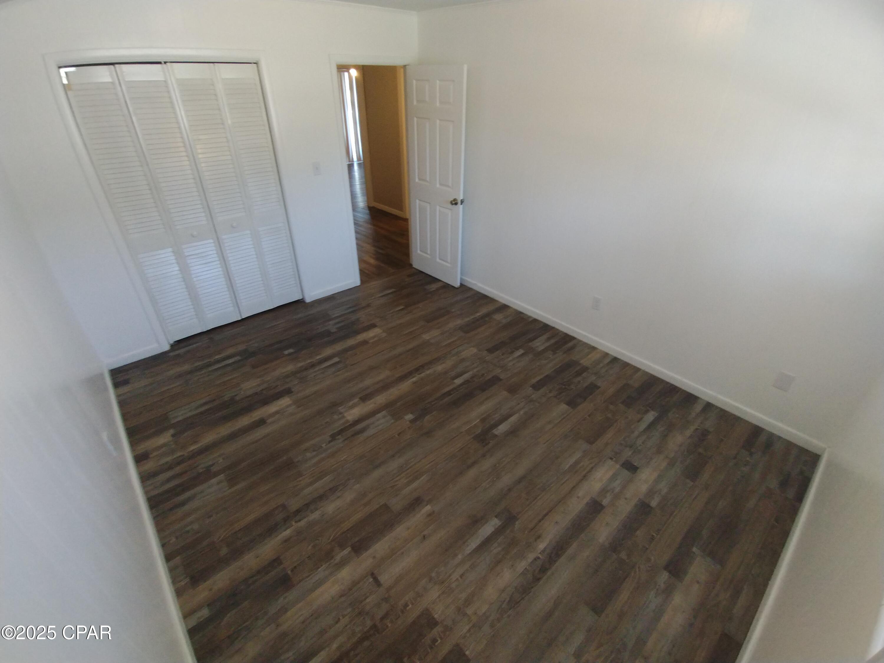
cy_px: 332
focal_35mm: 16
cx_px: 442
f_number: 2.2
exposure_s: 1/30
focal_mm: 1.66
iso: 194
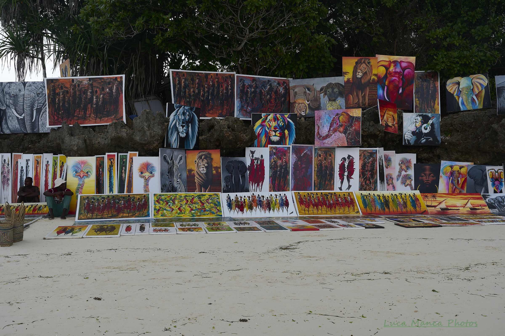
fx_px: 589
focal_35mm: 42
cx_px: 252
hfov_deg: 46.4
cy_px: 168
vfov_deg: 31.9
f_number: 9.5
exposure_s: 1/125
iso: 140
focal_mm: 42
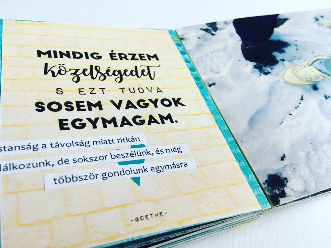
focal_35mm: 29
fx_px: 277
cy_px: 124
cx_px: 166
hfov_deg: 61.7
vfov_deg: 48.2
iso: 50
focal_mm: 4.15
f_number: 2.2
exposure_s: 1/33
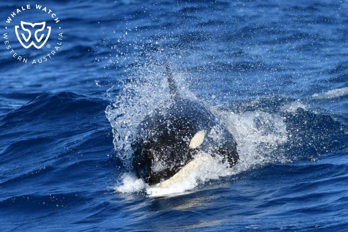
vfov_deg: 5.1
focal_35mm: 270
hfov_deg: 7.6
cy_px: 116
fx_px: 2609
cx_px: 174
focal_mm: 270
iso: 1100
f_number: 5.6
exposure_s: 1/8000
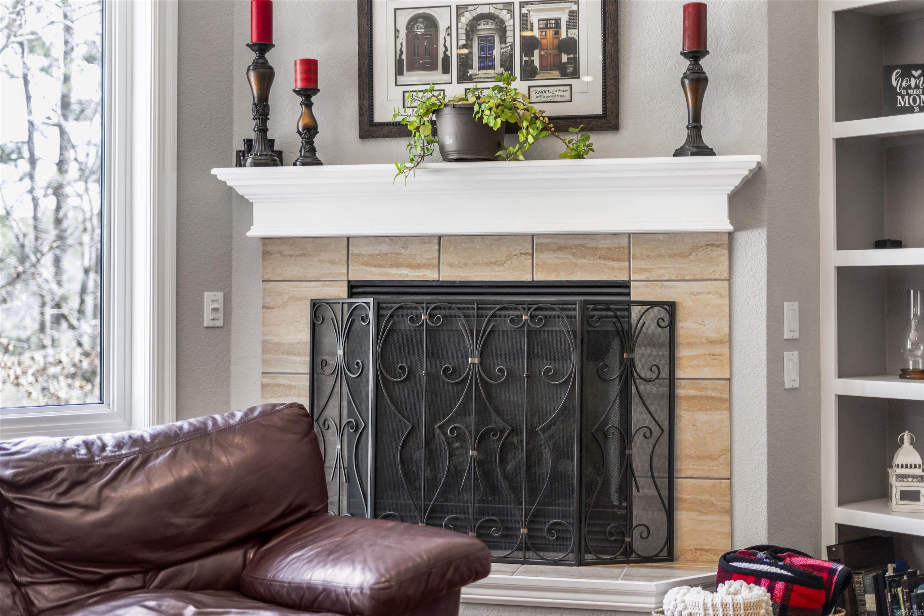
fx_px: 1283
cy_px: 308
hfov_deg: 39.6
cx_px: 462
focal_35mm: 50
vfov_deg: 27.0
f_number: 2.2
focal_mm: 50
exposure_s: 1/250
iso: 400
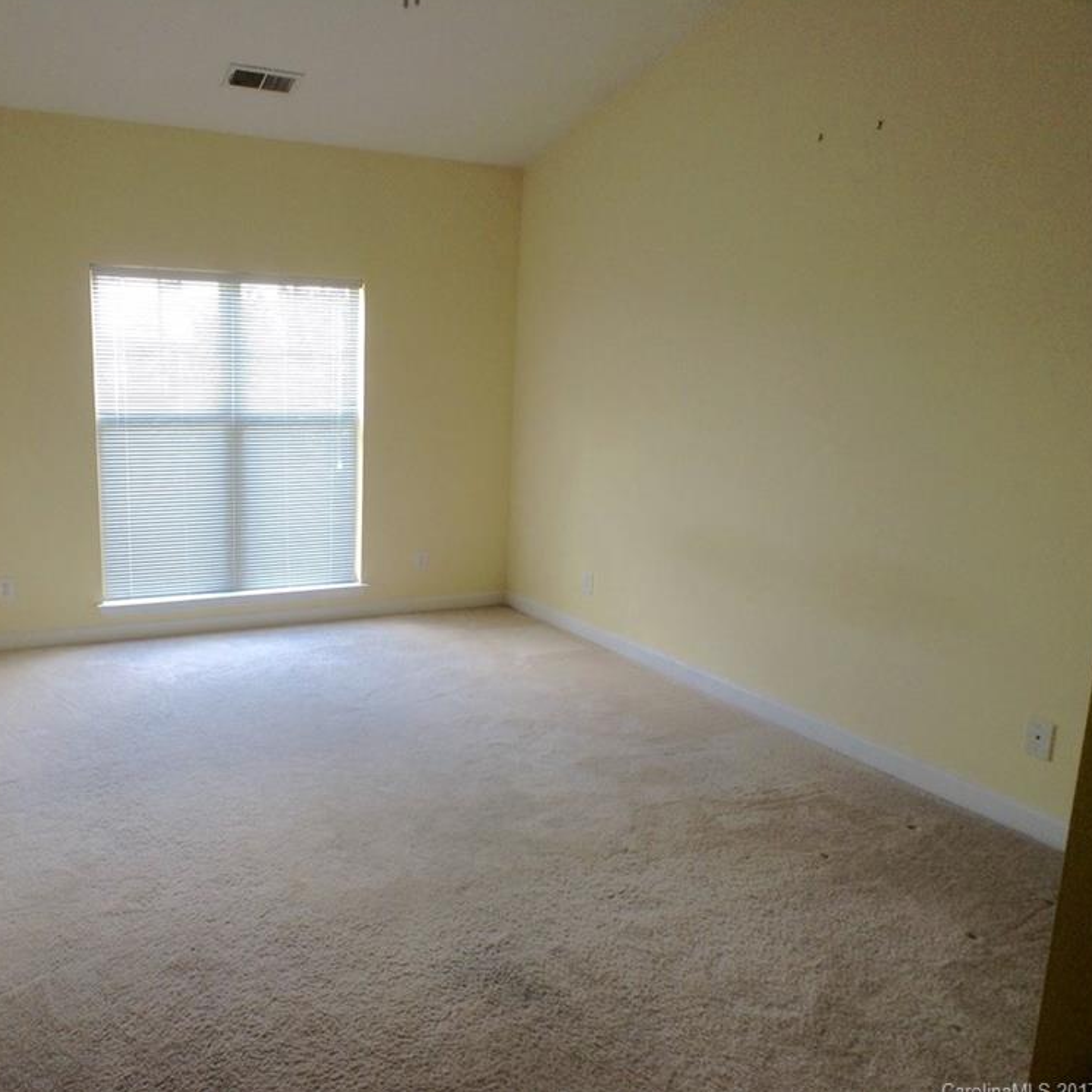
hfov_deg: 41.3
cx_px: 359
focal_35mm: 40
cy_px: 545
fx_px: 1428
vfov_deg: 41.9
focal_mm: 3.3
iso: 25
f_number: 2.4
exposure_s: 1/30
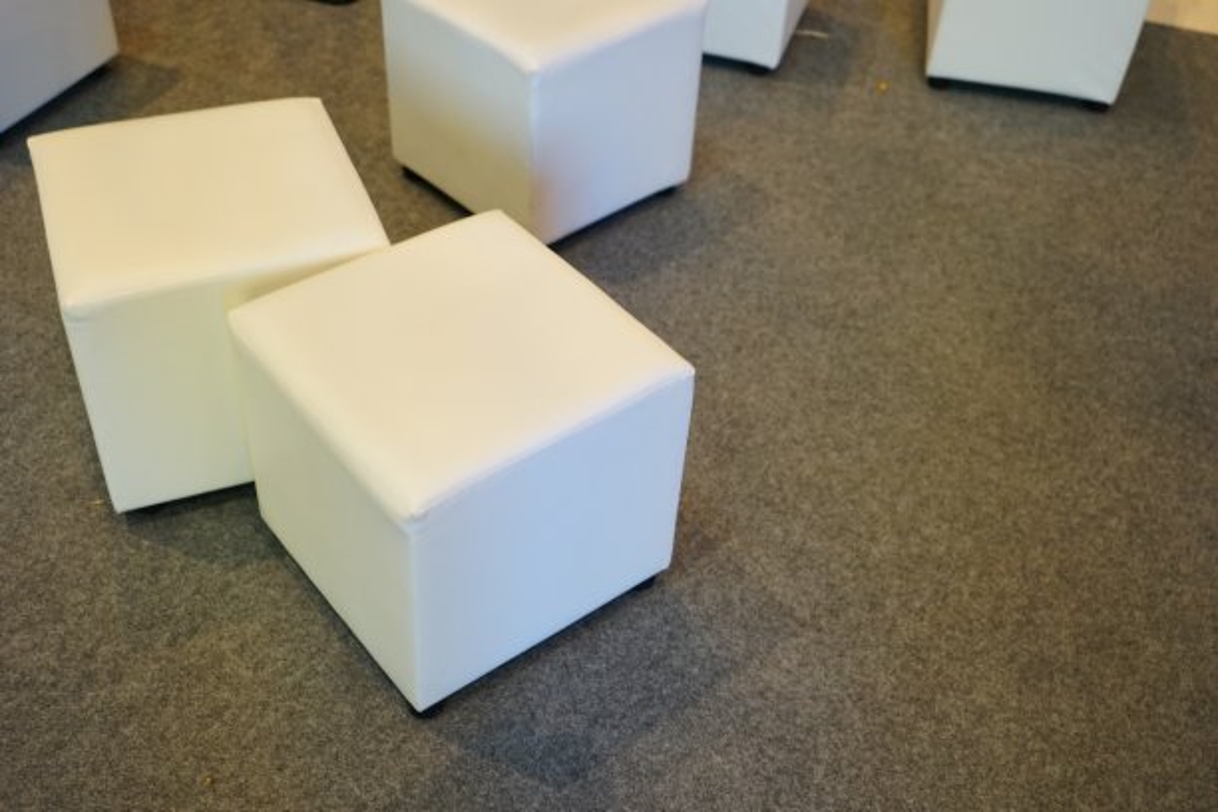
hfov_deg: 50.7
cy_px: 406
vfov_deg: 35.1
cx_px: 609
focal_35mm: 38
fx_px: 1286
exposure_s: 1/20
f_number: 4
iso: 800
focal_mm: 38
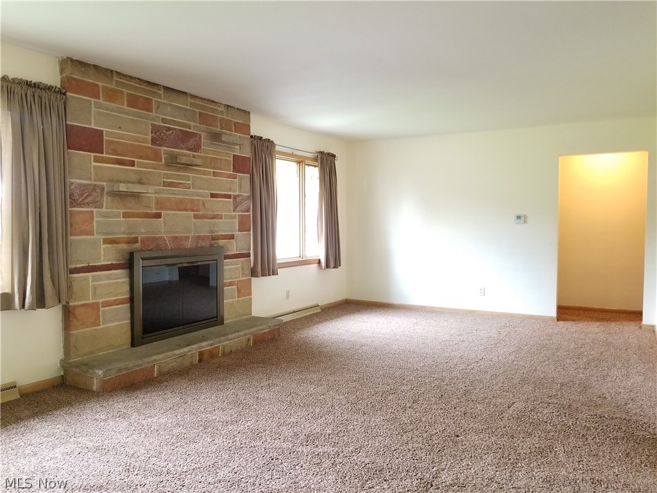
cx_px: 328
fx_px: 493
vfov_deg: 53.1
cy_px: 246
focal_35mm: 26
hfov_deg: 67.3
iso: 500
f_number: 1.7
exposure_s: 1/60
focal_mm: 4.25
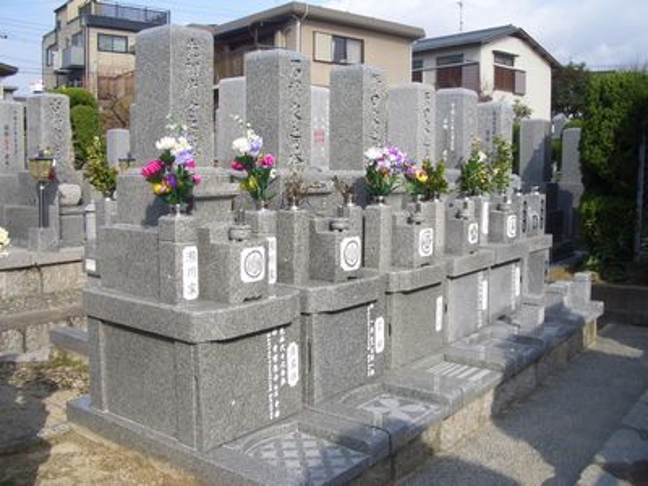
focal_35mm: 35
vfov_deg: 40.7
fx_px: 655
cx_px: 324
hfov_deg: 52.6
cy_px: 243
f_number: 4.3
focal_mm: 5.8
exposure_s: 1/320
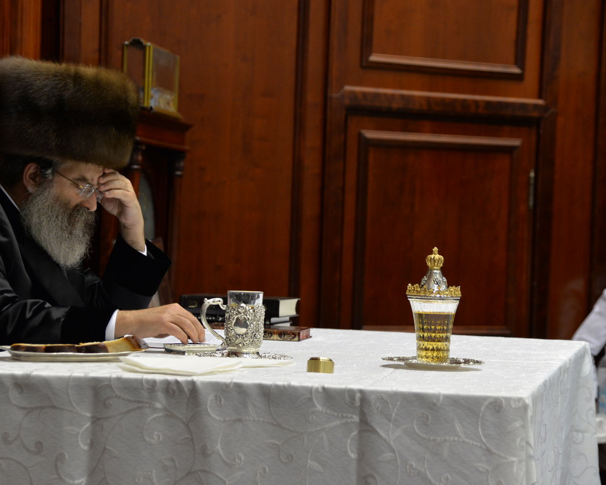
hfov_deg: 17.8
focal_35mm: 108
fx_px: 1937
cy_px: 244
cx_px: 272
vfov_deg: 14.3
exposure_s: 1/100
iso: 1600
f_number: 5.3
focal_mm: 95
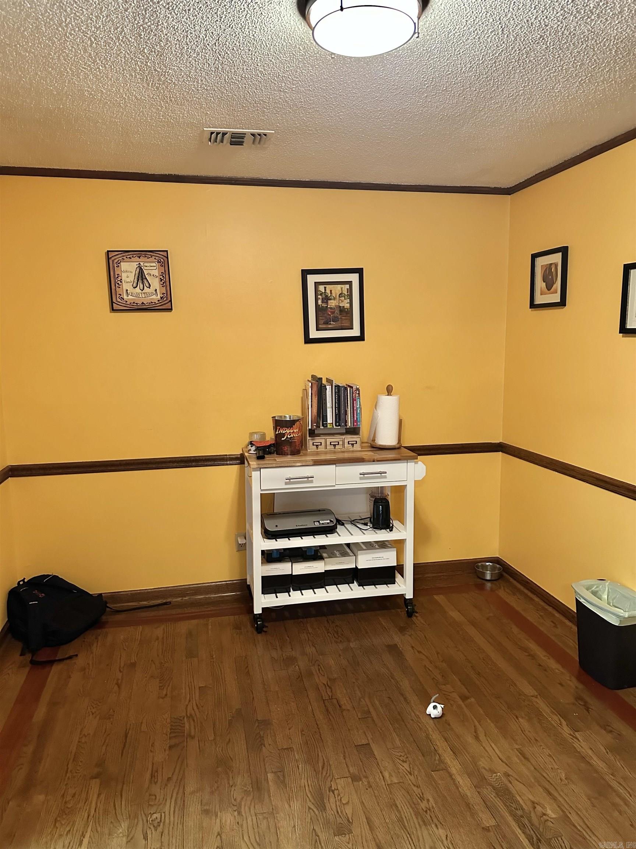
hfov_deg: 56.8
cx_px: 318
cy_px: 424
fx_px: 588
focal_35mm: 24
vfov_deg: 71.6
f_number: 1.78
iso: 640
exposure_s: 1/40
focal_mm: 6.86
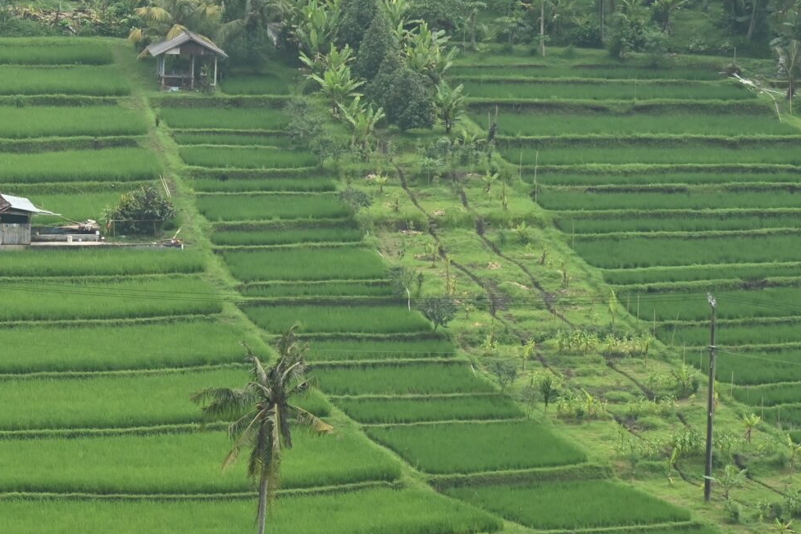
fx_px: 5542
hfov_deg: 8.2
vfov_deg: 5.5
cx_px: -152
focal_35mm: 249
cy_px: 338
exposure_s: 1/640
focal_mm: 95
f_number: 8
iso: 1000
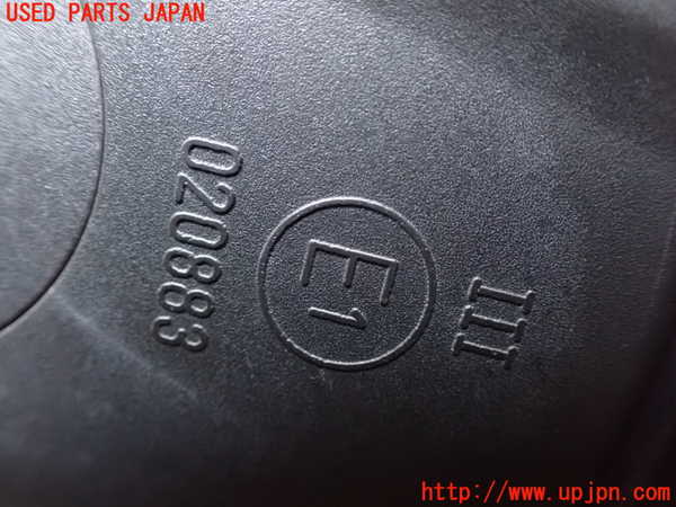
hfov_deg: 60.0
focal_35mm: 30
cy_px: 254
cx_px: 338
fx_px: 586
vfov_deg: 46.8
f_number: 2.3
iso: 1600
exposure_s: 1/30
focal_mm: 5.4
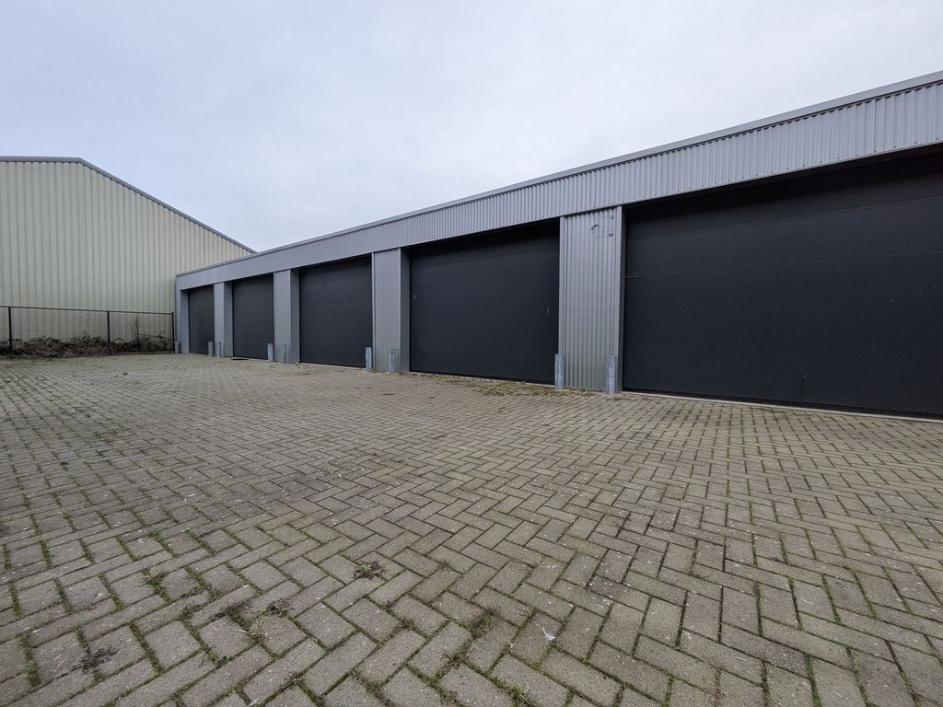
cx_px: 472
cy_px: 354
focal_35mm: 14
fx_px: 381
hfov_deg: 102.1
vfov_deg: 85.7
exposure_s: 1/100
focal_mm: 1.83
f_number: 2.2
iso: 72
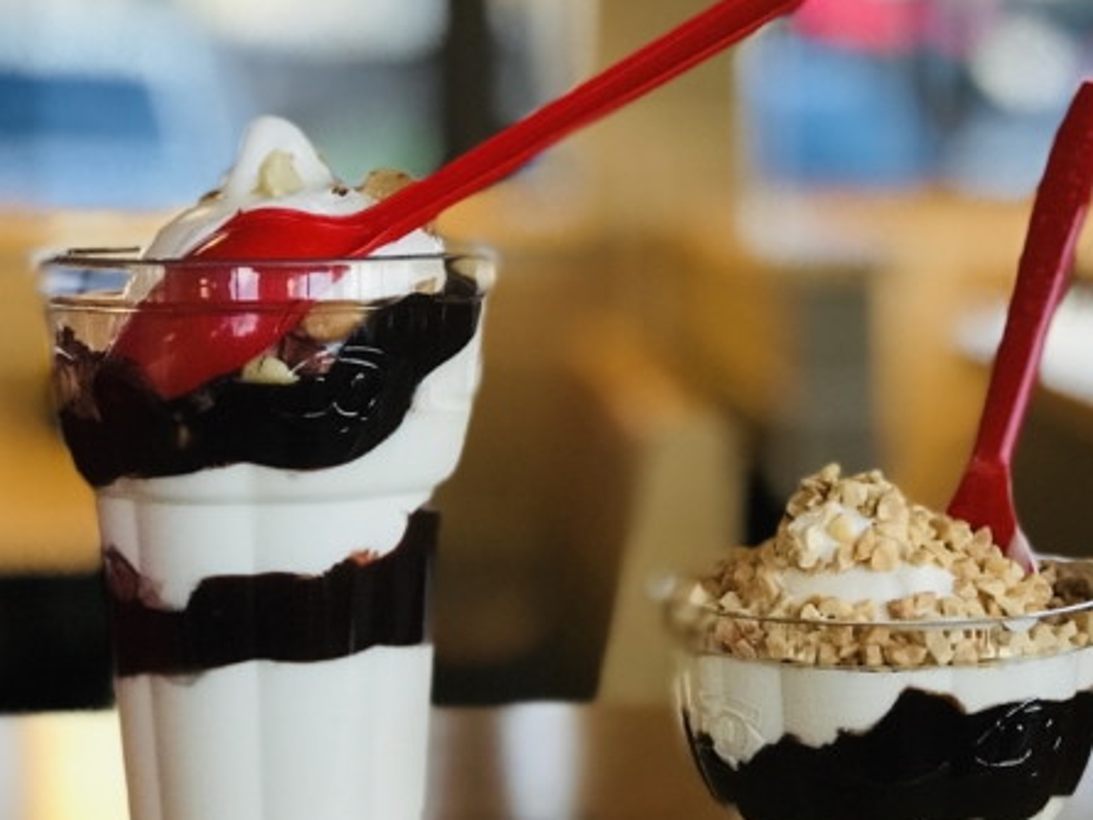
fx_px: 3032
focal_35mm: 96
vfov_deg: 15.4
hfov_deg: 20.4
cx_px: 680
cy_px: 426
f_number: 2.8
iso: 160
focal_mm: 6.6
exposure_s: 1/60
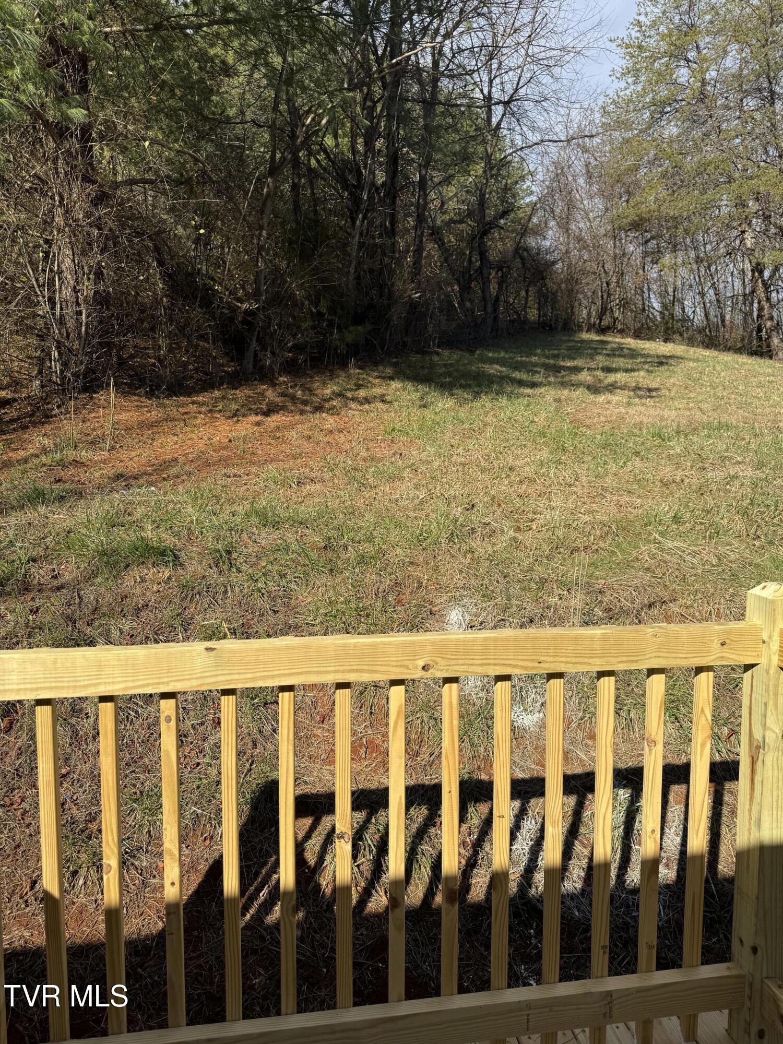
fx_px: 724
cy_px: 522
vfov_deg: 71.6
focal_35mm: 24
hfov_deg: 56.8
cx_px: 392
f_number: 1.78
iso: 80
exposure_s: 1/4310
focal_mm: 6.76
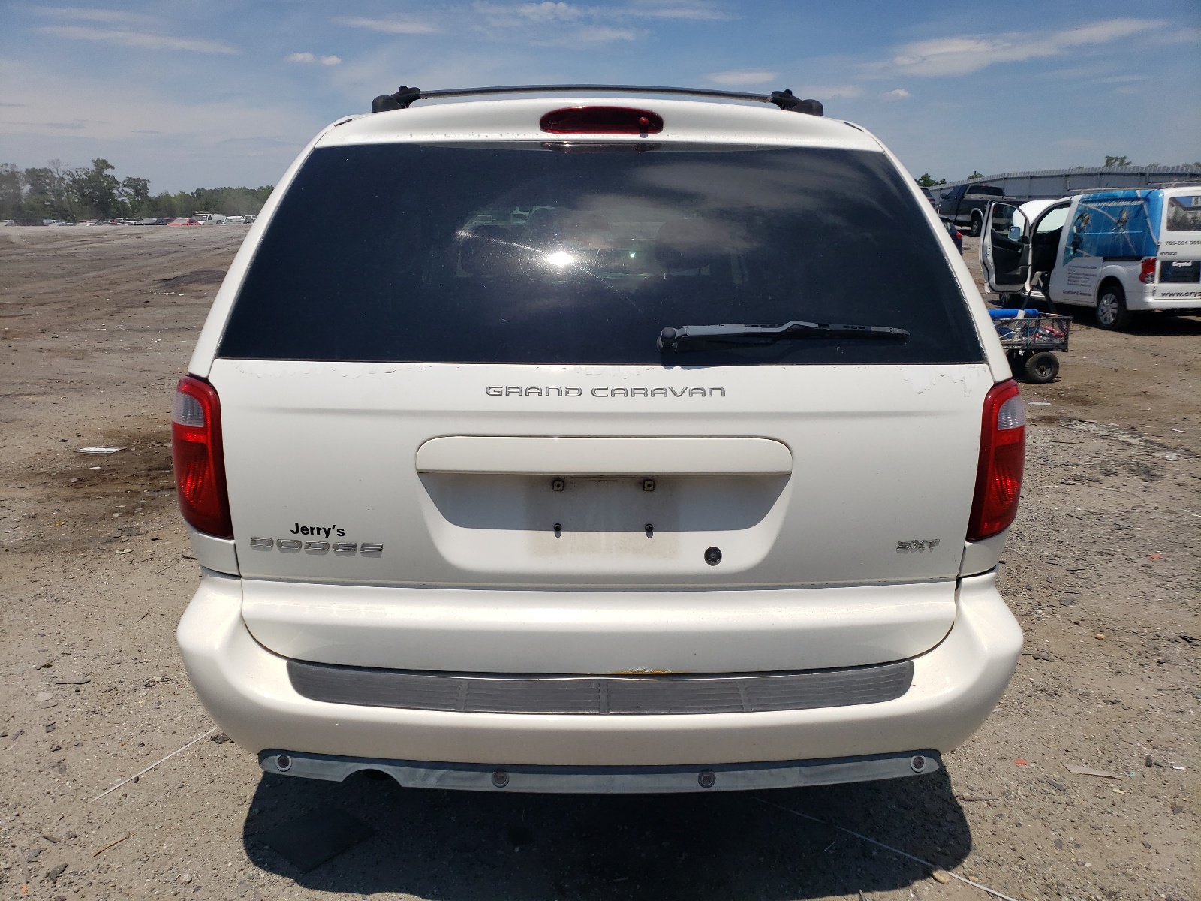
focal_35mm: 26
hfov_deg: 67.3
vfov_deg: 53.1
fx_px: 902
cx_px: 600
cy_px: 450
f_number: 1.5
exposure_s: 1/10000
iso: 50
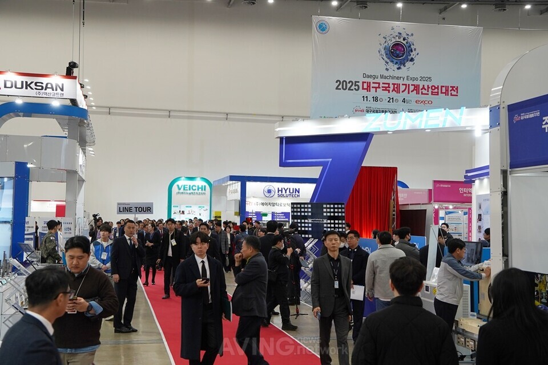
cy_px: 182
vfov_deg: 29.2
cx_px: 274
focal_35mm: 46
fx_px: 700
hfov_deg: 42.7
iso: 400
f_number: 4
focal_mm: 31
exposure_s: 1/160
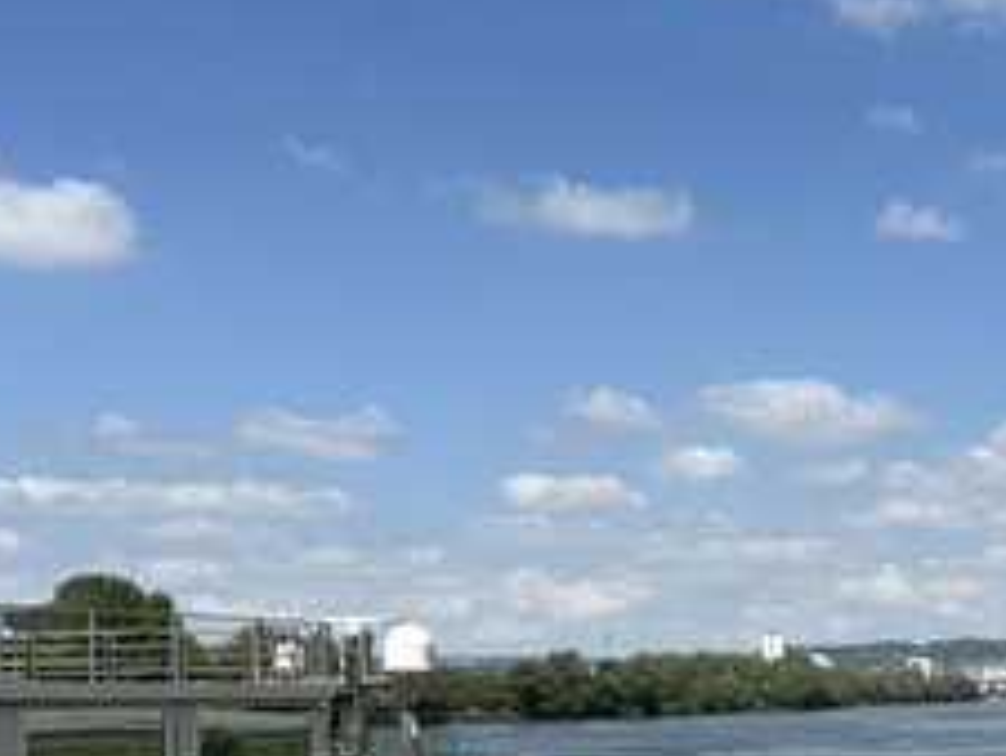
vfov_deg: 22.1
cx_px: 858
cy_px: 747
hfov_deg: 29.3
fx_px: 1861
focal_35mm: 64
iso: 80
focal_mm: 6.86
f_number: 1.78
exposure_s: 1/6623
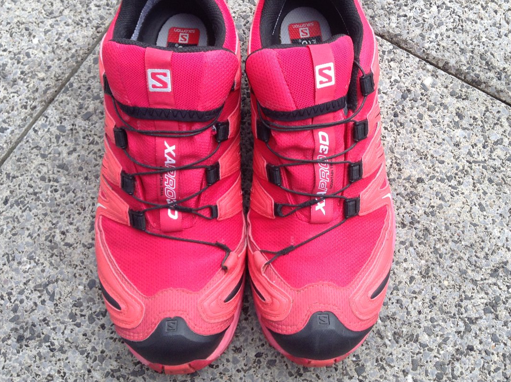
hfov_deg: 45.8
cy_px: 146
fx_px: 604
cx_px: 266
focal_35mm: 41
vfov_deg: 34.9
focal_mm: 3.3
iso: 40
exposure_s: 1/120
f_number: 2.4
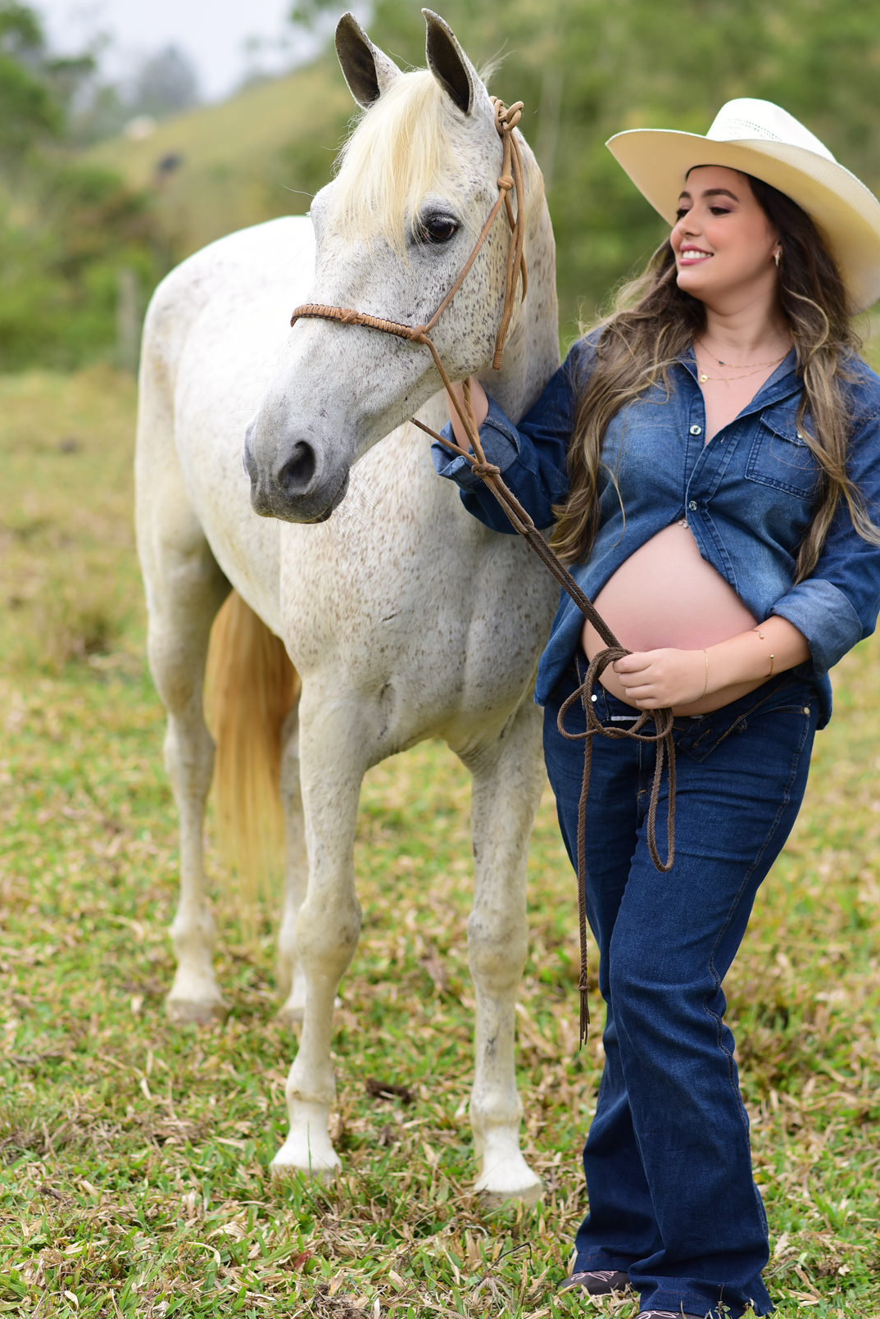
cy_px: 704
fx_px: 3480
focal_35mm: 95
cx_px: 486
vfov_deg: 21.4
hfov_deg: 14.4
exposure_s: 1/250
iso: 100
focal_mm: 85
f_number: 2.5
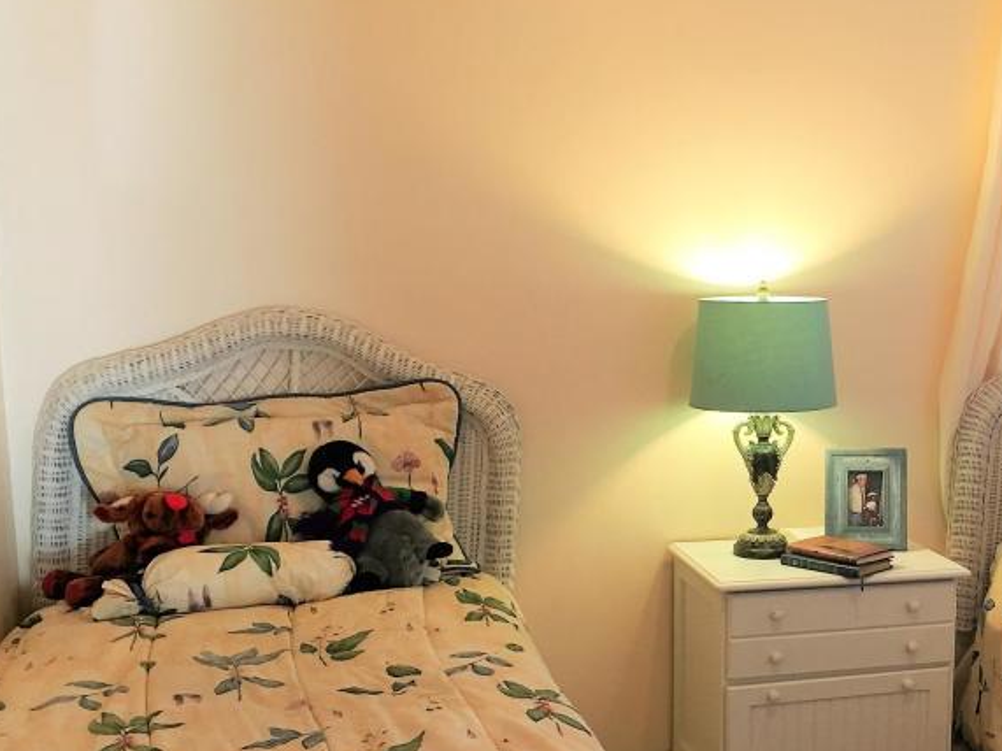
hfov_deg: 35.8
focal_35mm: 52
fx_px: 1505
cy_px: 542
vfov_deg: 27.7
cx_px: 776
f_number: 2.2
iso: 40
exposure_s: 1/15
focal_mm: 4.15
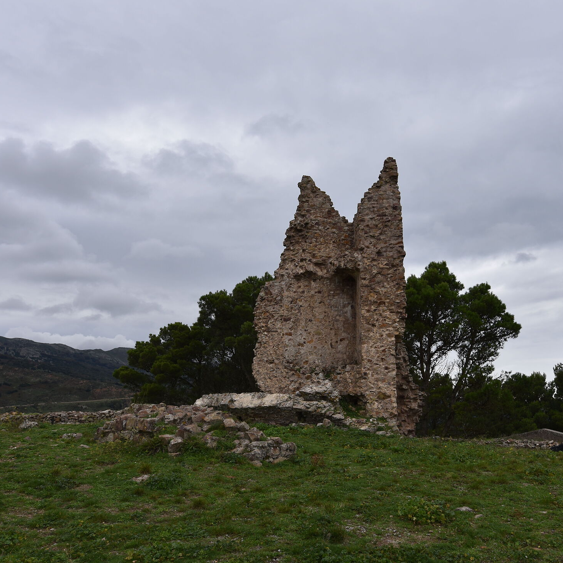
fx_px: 515
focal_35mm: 28
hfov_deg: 56.8
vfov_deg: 57.3
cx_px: 342
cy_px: 274
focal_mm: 20
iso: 100
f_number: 7.1
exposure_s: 1/200
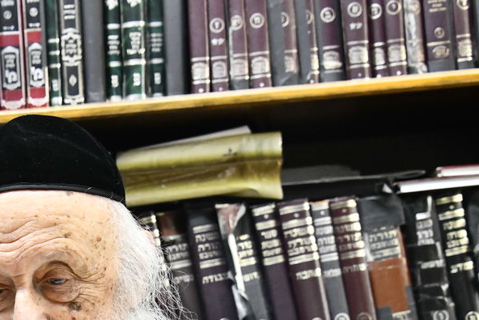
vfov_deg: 12.9
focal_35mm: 104
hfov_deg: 19.3
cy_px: 376
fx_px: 1384
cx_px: 64
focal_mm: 44
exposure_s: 1/160
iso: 2500
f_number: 5.6
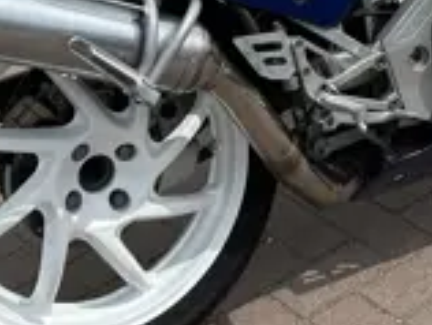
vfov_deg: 15.1
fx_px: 1137
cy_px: -153
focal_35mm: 91
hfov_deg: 21.4
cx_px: 303
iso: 80
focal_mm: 6.86
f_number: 1.78
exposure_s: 1/6623
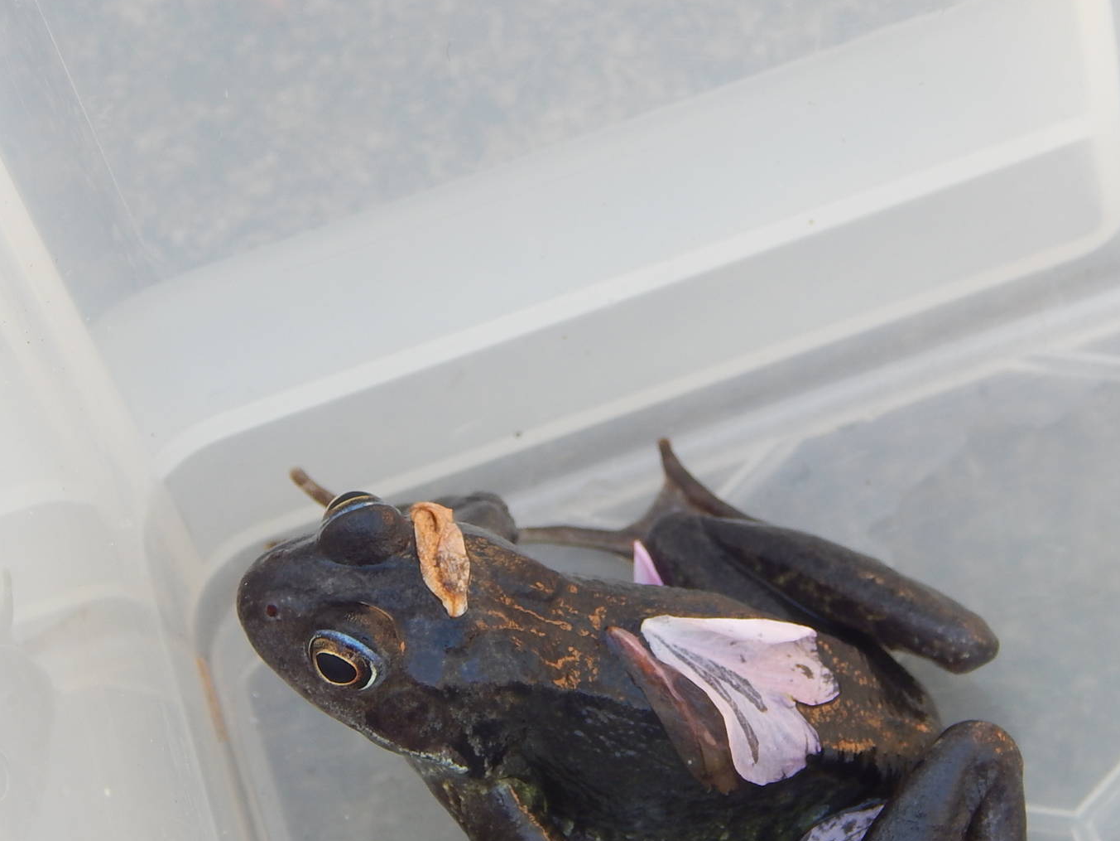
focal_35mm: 136
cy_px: 413
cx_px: 581
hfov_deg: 14.5
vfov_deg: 10.9
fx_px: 4401
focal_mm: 20.5
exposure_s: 1/60
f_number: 4.6
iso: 125
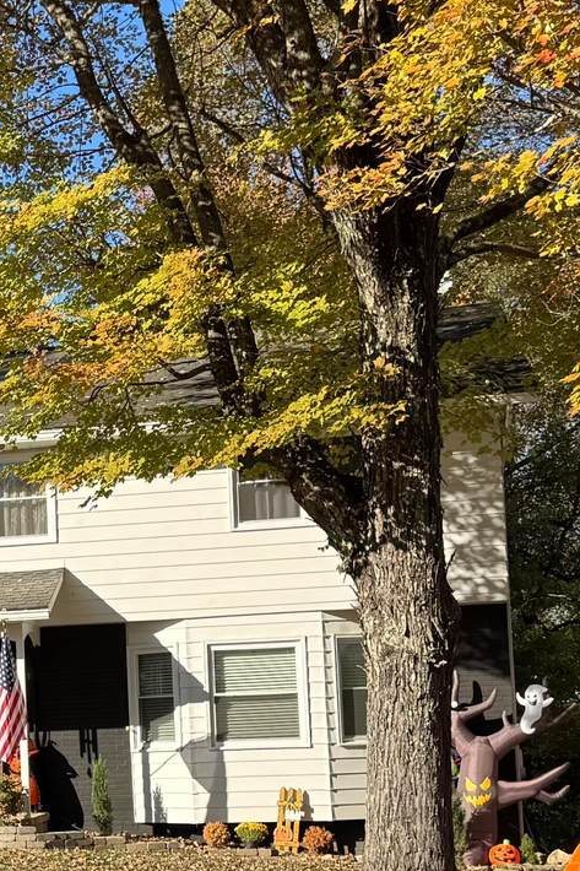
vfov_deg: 43.6
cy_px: 471
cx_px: -156
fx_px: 1088
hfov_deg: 25.9
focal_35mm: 45
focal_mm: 6.76
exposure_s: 1/1980
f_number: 1.78
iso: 80
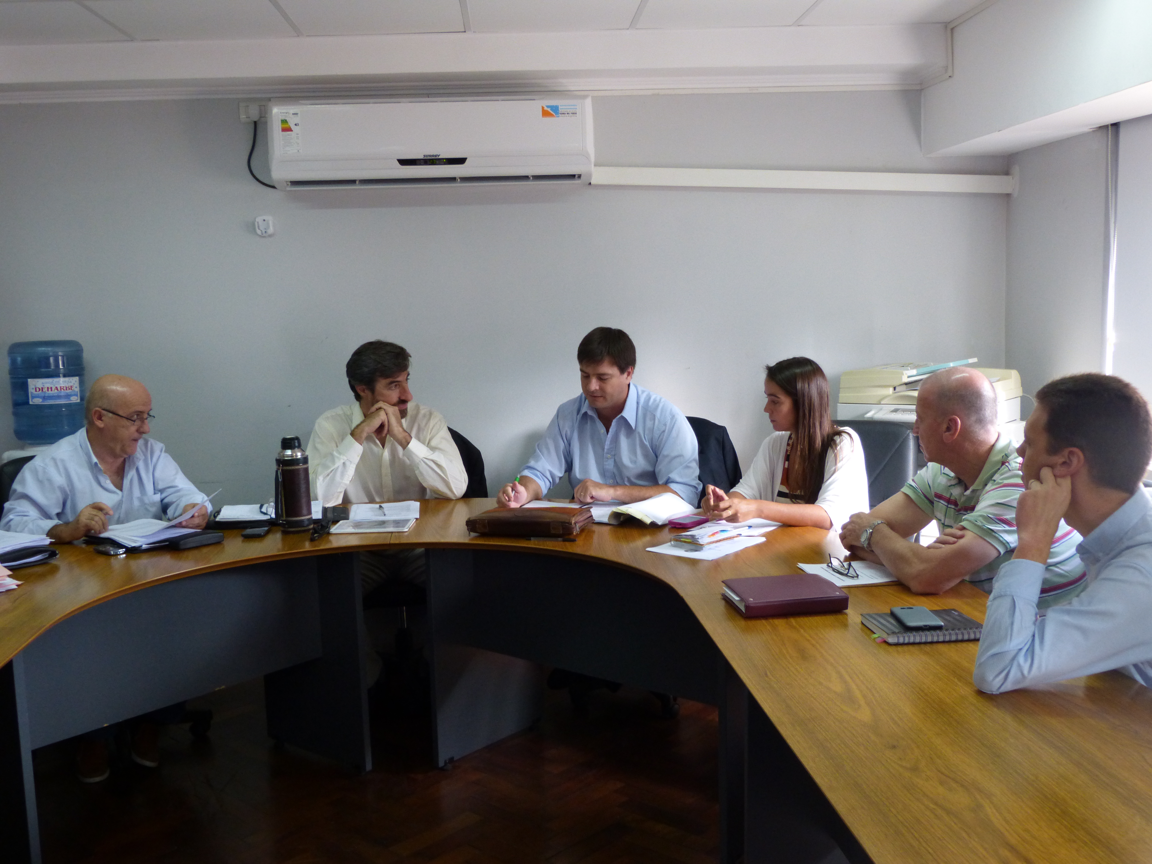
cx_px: 576
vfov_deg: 41.8
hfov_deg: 54.0
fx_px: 1131
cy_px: 432
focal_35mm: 34
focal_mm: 6.1
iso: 320
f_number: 3
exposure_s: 1/60
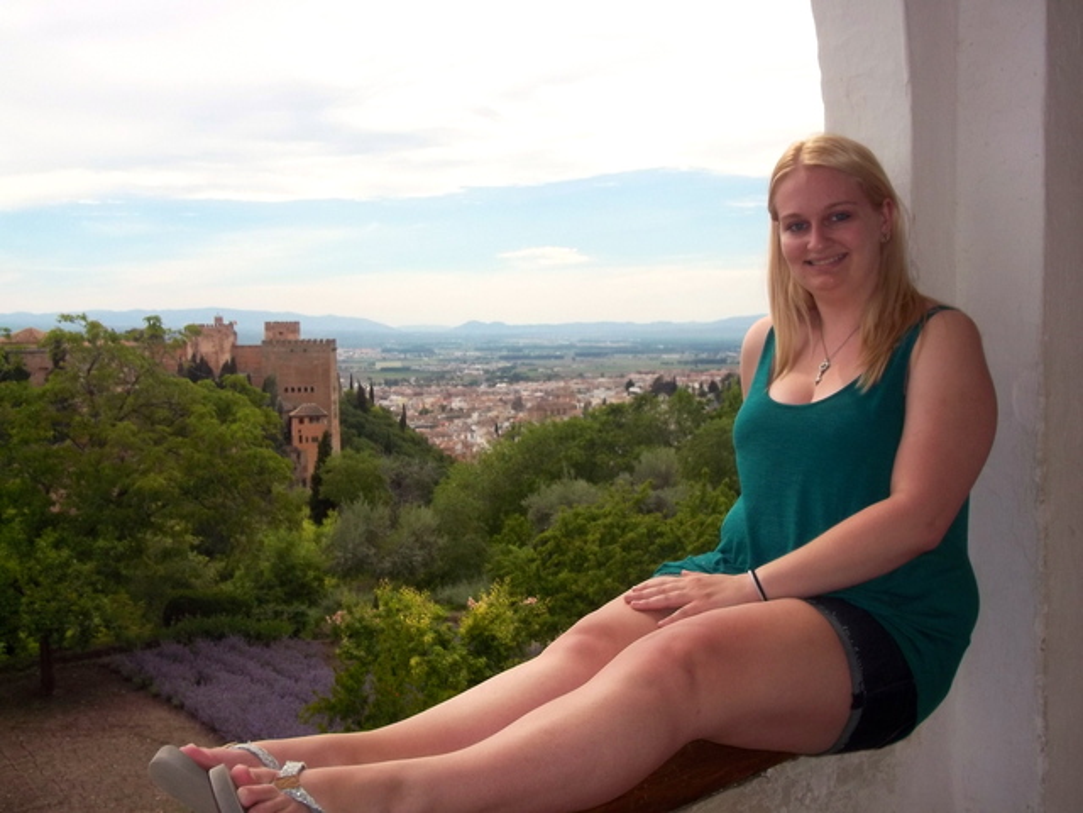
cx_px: 542
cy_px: 406
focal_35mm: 40
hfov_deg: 46.8
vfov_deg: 36.0
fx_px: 1251
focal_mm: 7.1
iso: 80
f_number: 6.3
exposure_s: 1/400
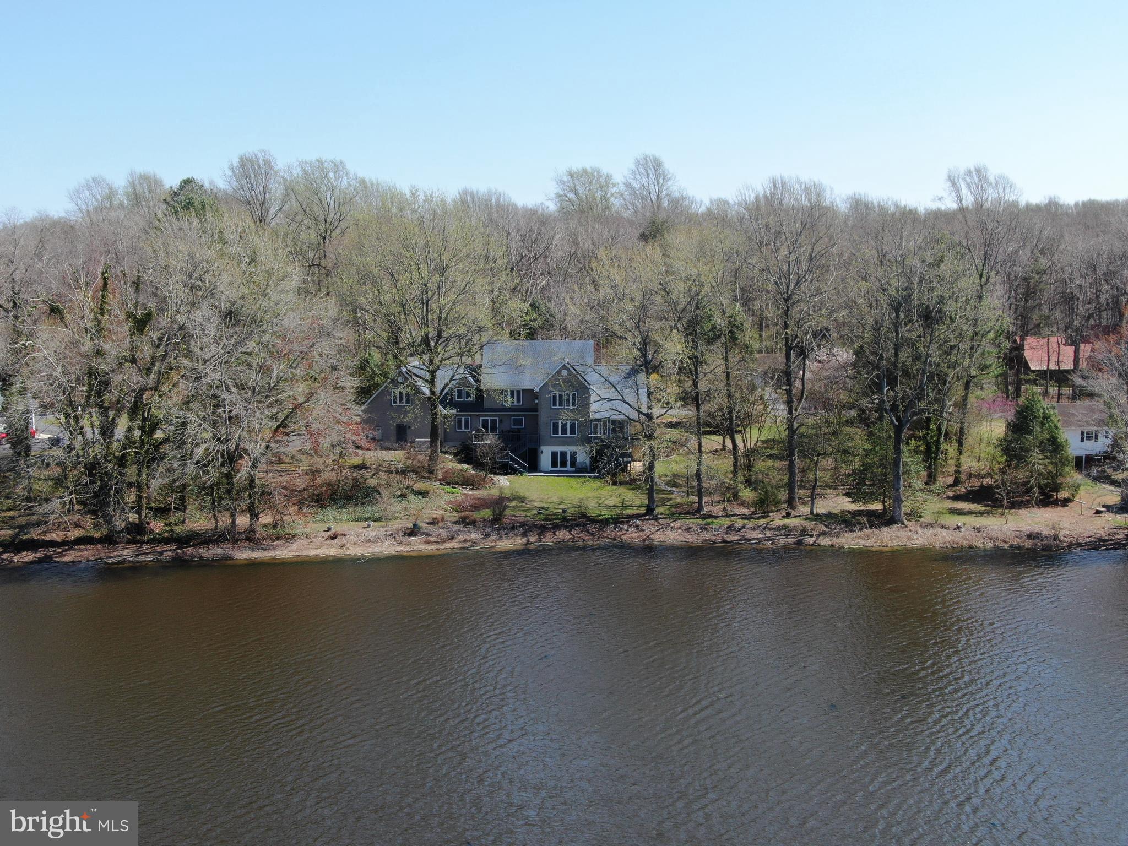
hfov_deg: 43.9
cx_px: 564
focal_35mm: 43
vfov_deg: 33.6
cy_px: 423
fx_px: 1401
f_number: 3.6
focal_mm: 7.39
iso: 100
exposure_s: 1/500
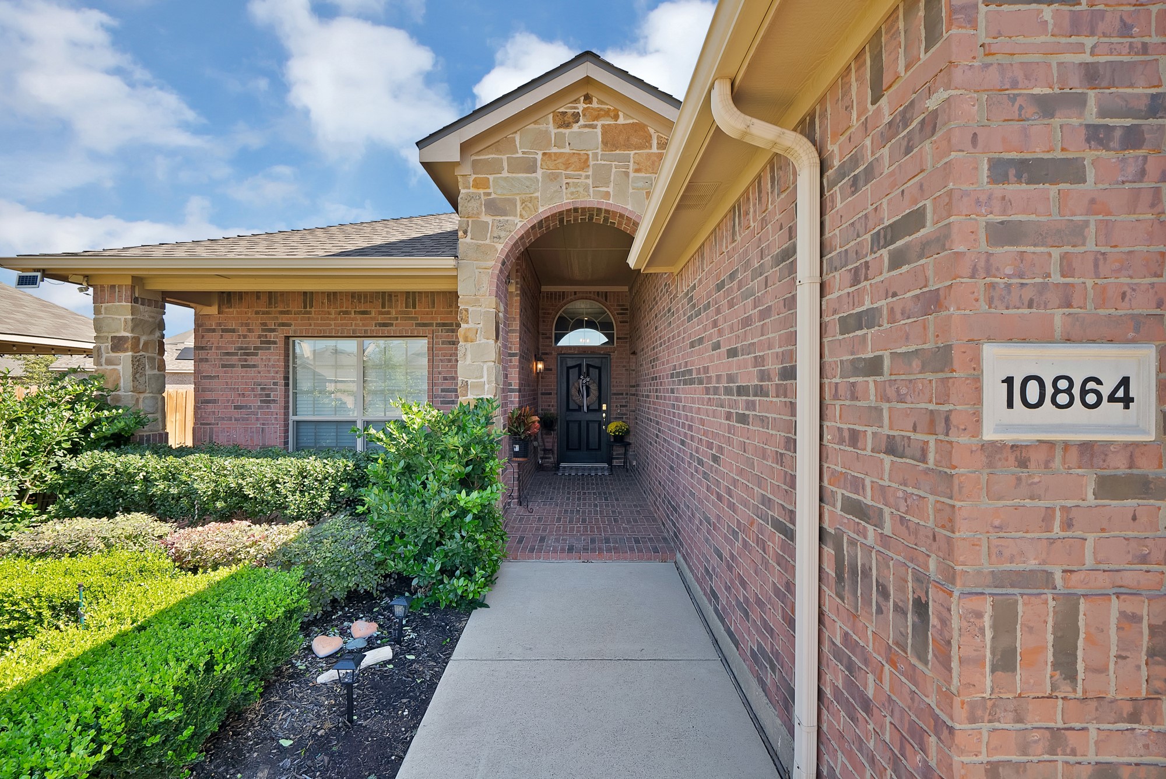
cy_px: 390
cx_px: 583
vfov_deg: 85.5
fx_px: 421
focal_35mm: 13
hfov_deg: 108.3
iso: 640
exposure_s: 1/60
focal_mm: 13
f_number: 9
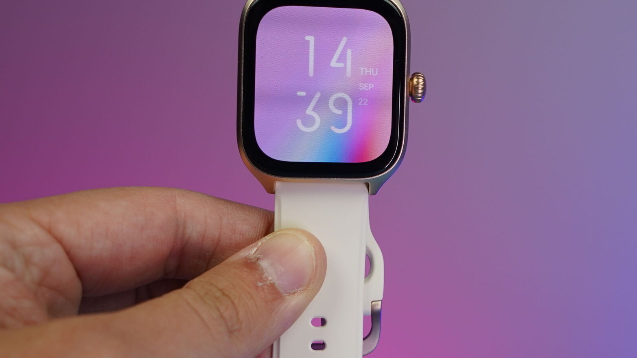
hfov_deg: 49.4
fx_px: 692
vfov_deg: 29.0
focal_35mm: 41
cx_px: 339
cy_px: 167
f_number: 5.6
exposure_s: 1/100
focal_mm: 32
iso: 250
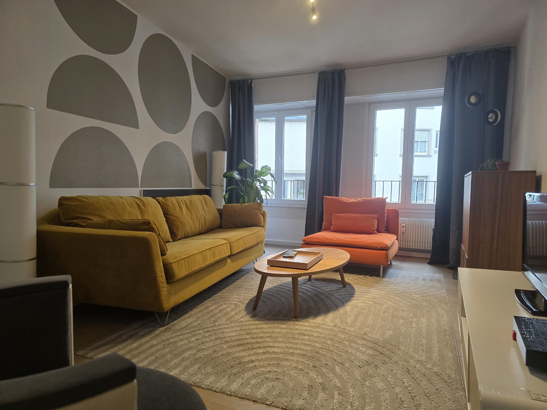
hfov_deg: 73.9
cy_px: 205
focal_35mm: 23
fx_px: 363
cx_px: 274
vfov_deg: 58.9
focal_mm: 6.3
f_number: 1.7
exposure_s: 1/120
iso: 200
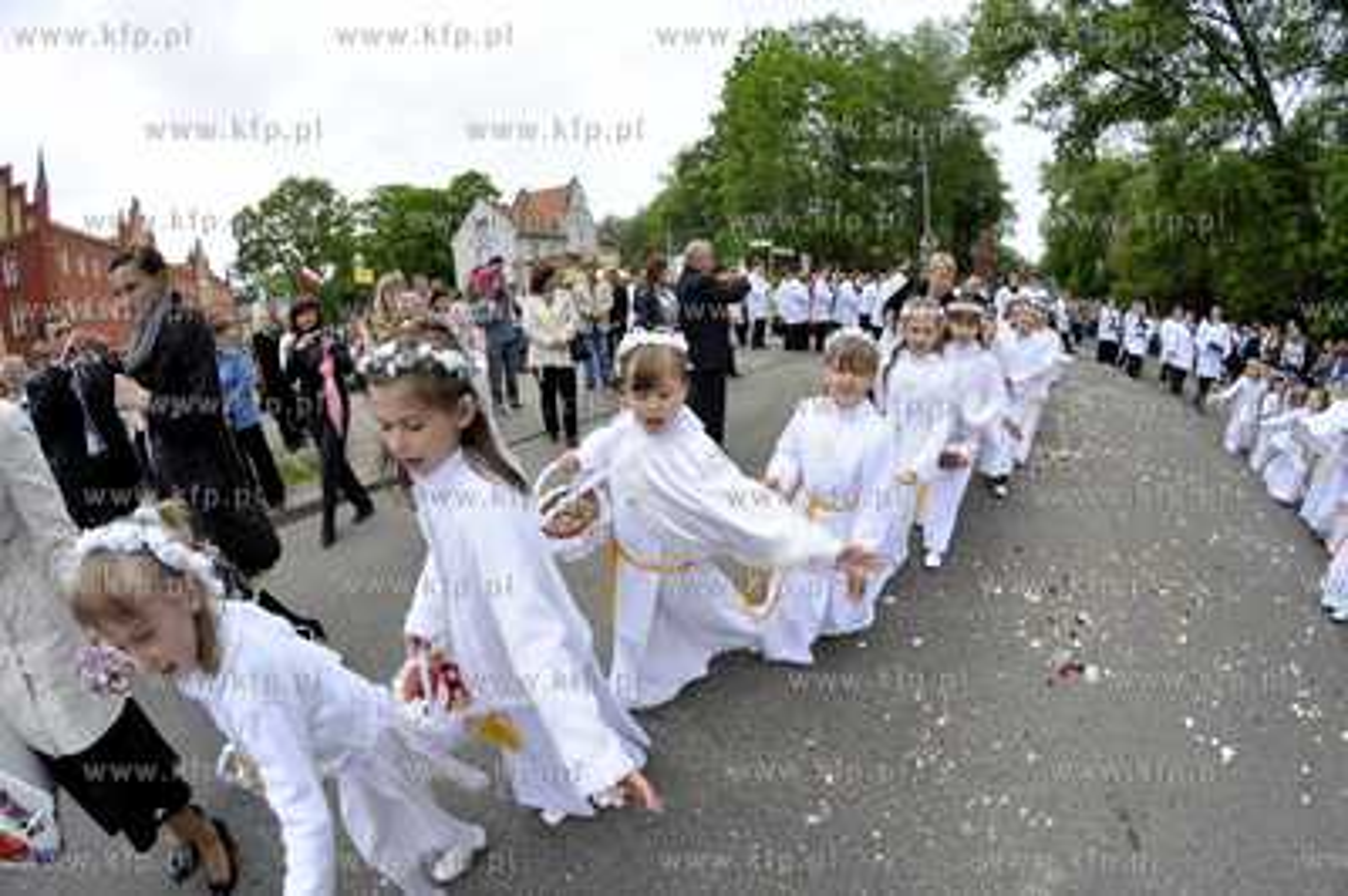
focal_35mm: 12
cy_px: 448
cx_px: 674
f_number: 5.6
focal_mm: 8
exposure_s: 1/500
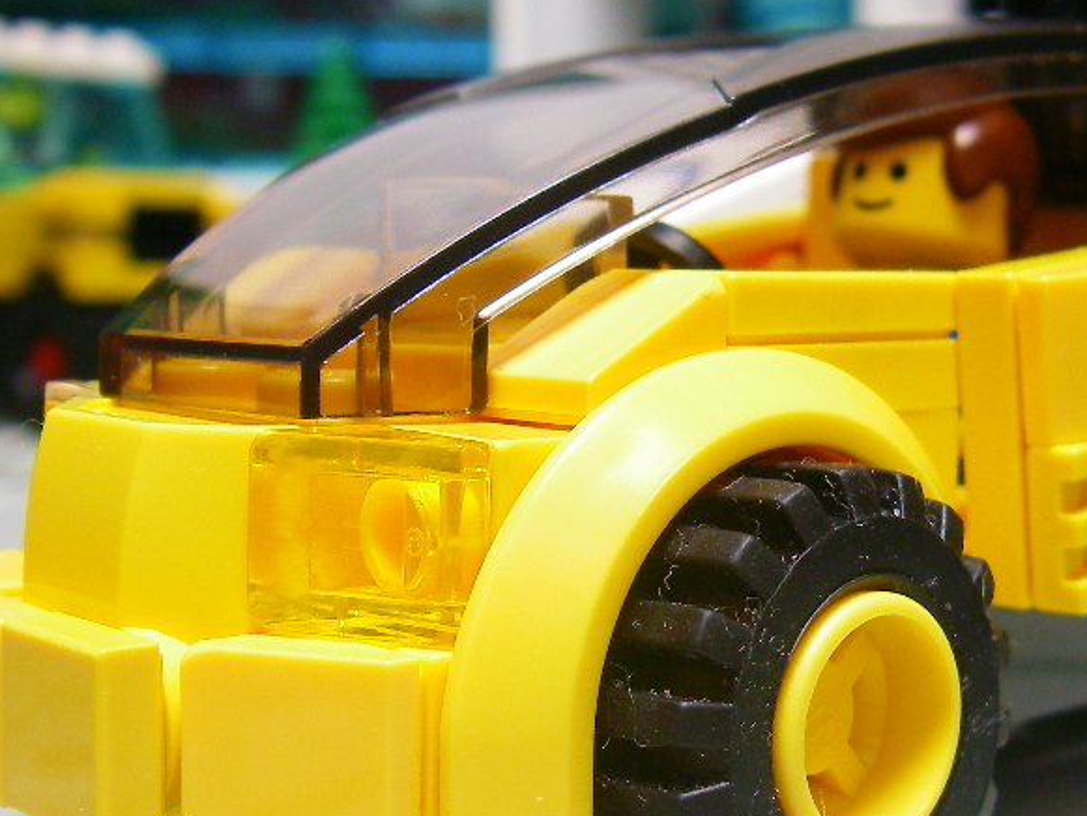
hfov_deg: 28.7
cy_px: 468
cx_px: 737
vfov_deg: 21.9
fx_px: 2104
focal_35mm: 67
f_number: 3.3
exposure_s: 1/10
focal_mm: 6.3
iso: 200
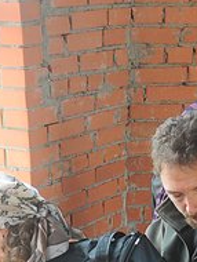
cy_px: 334
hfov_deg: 14.8
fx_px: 757
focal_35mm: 100
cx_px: 123
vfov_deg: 18.4
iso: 400
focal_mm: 22
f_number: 8
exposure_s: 1/30
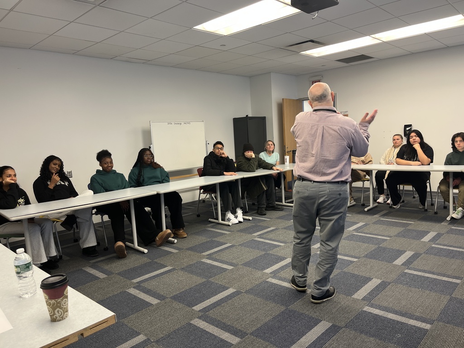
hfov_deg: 67.3
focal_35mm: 26
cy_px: 174
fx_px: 349
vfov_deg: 53.1
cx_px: 232
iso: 80
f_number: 1.6
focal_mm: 5.1
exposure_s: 1/60
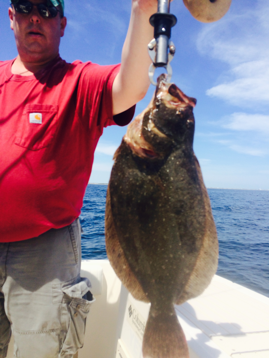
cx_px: 134
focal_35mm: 29
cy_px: 179
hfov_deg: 48.2
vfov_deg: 61.7
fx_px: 300
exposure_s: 1/2160
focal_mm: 4.15
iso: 32
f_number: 2.2
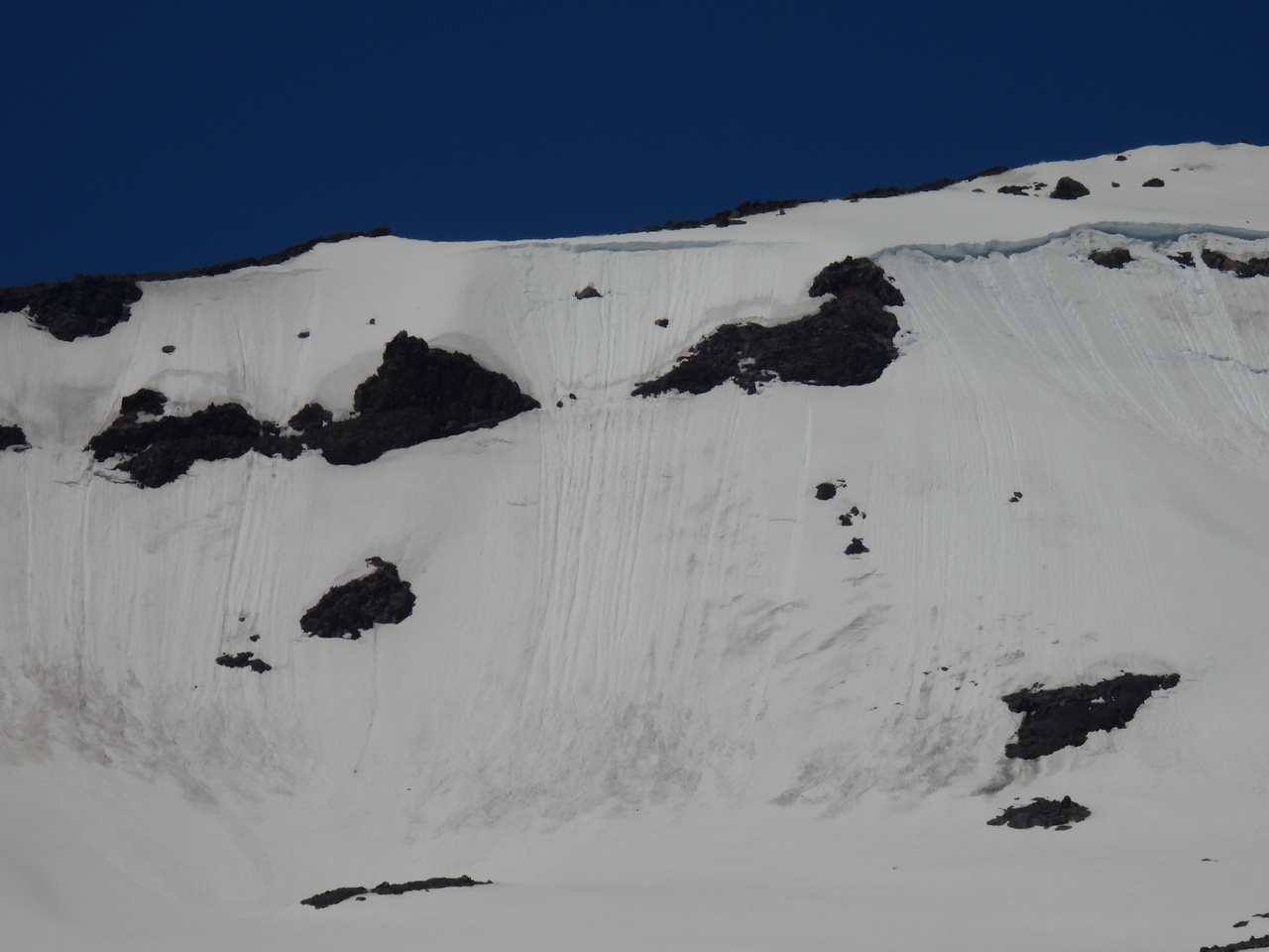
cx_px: 634
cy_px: 476
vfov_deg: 1.7
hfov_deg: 2.3
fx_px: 31160
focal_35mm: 850
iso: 100
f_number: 8
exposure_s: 1/2000
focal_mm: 152
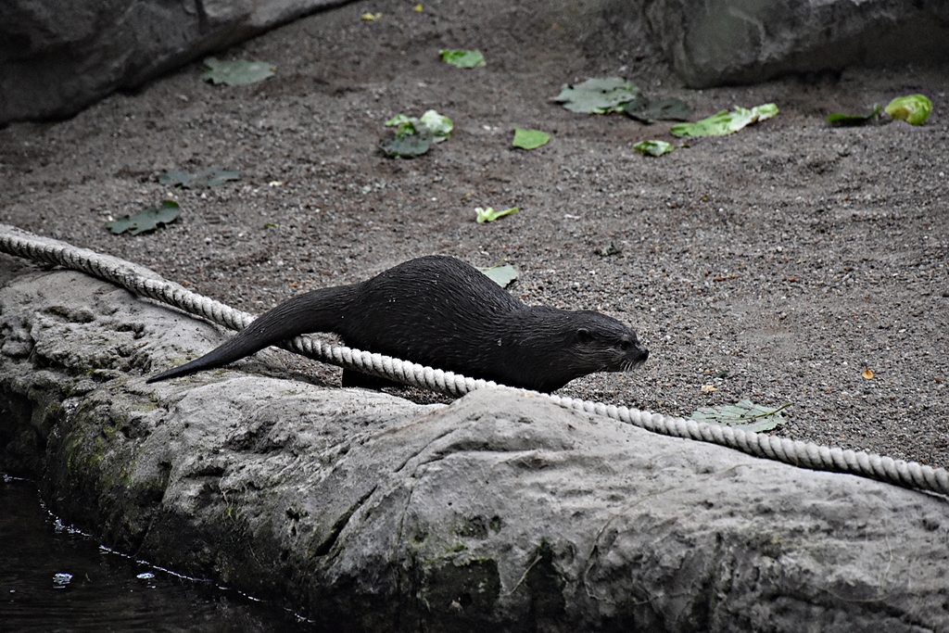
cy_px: 316
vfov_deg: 6.5
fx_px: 5536
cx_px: 474
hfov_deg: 9.8
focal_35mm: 210
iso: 4000
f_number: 5.6
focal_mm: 140
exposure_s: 1/500
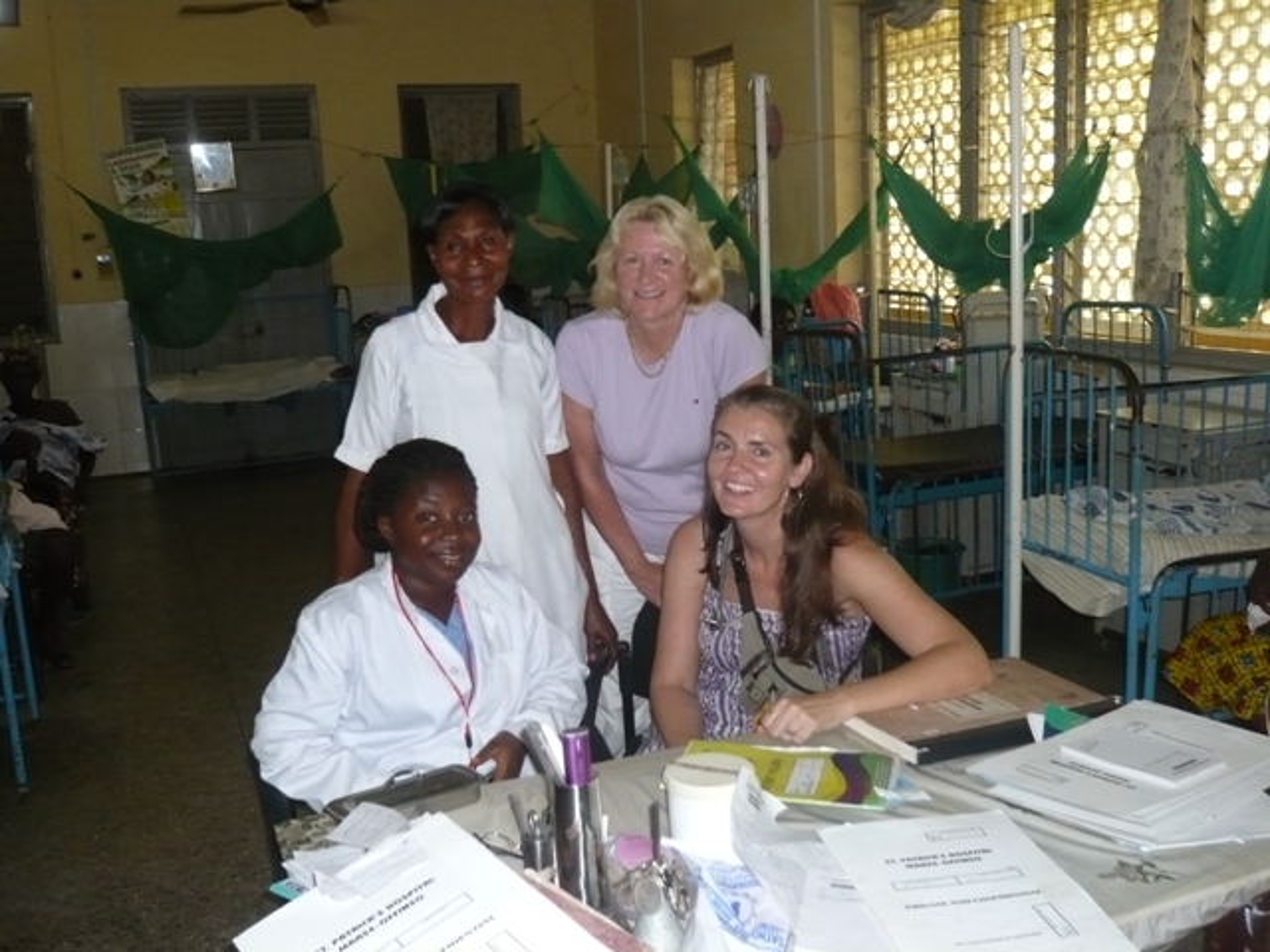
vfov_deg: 39.7
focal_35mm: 36
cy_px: 476
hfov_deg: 51.4
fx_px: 1321
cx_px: 635
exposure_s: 1/30
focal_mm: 5.8
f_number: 3.1
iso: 250
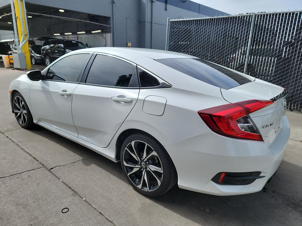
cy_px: 113
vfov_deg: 56.8
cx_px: 151
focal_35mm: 24
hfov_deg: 71.6
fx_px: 209
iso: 50
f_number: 1.8
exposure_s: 1/829
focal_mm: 6.7
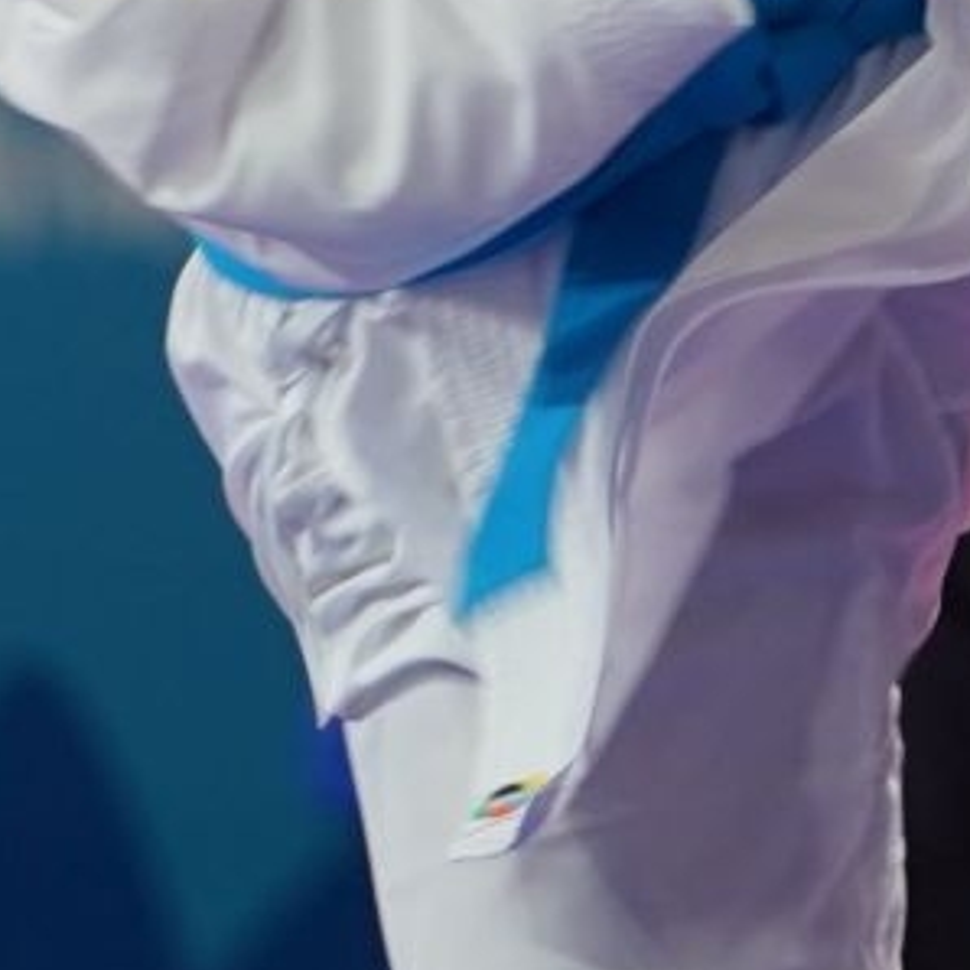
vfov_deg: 1.7
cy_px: -492
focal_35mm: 1048
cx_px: 1654
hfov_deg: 1.7
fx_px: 33225
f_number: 2.8
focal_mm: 136
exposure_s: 1/250
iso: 320
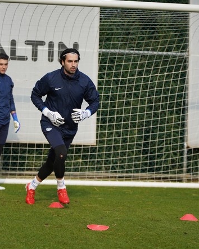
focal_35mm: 128
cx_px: 70
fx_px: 942
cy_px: 124
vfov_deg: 15.0
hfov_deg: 12.1
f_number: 2.8
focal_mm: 90
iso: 500
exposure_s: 1/4000
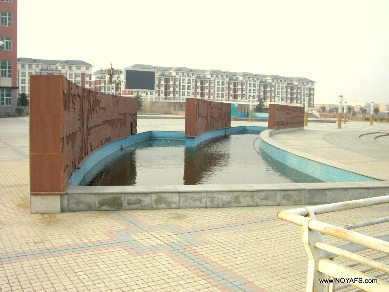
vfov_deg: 37.7
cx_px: 194
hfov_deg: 49.0
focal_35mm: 38
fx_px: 427
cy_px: 146
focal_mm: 6.2
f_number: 4.3
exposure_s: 1/320
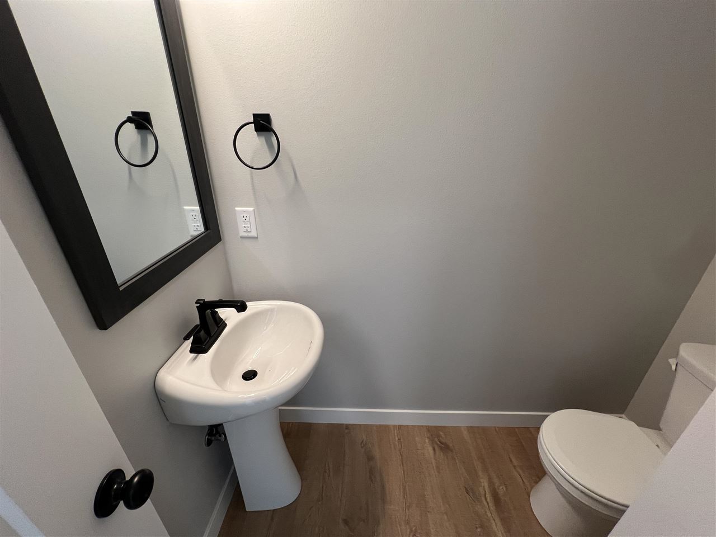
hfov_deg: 106.2
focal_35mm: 13
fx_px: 269
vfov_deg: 89.9
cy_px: 268
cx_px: 358
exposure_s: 1/60
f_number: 1.8
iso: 160
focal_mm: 1.57
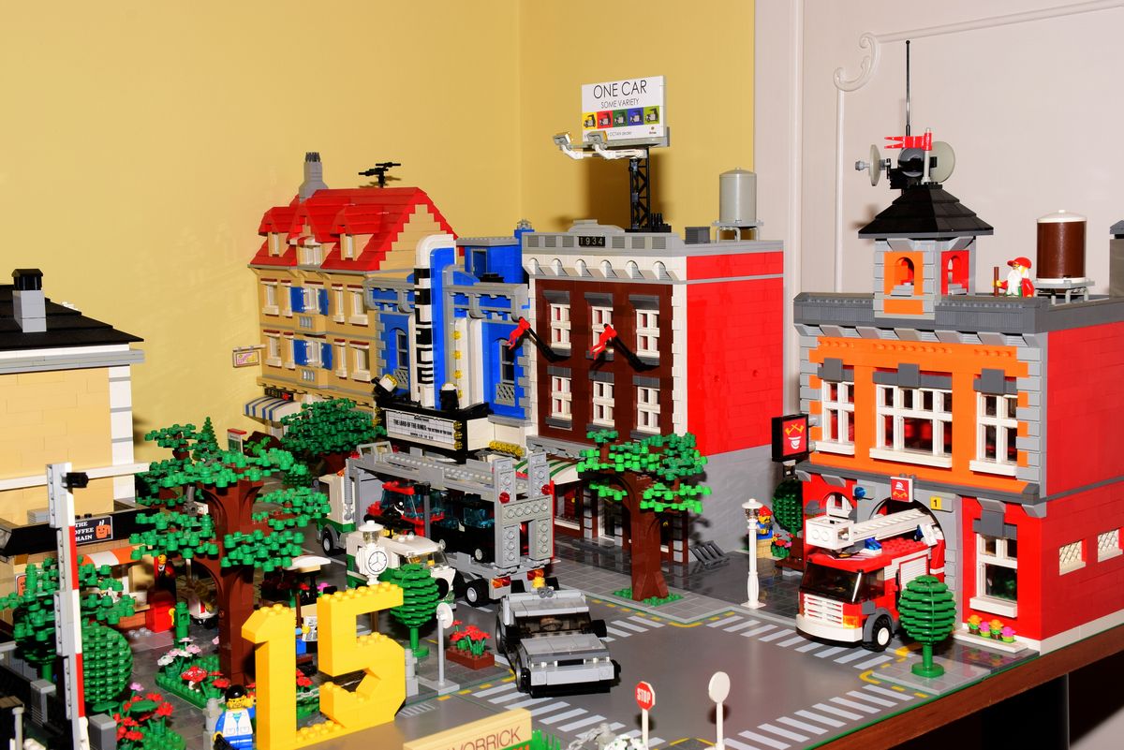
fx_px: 1405
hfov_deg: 43.6
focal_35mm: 45
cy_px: 375
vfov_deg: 29.9
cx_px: 562
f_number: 16
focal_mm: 30
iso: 400
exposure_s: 1/60
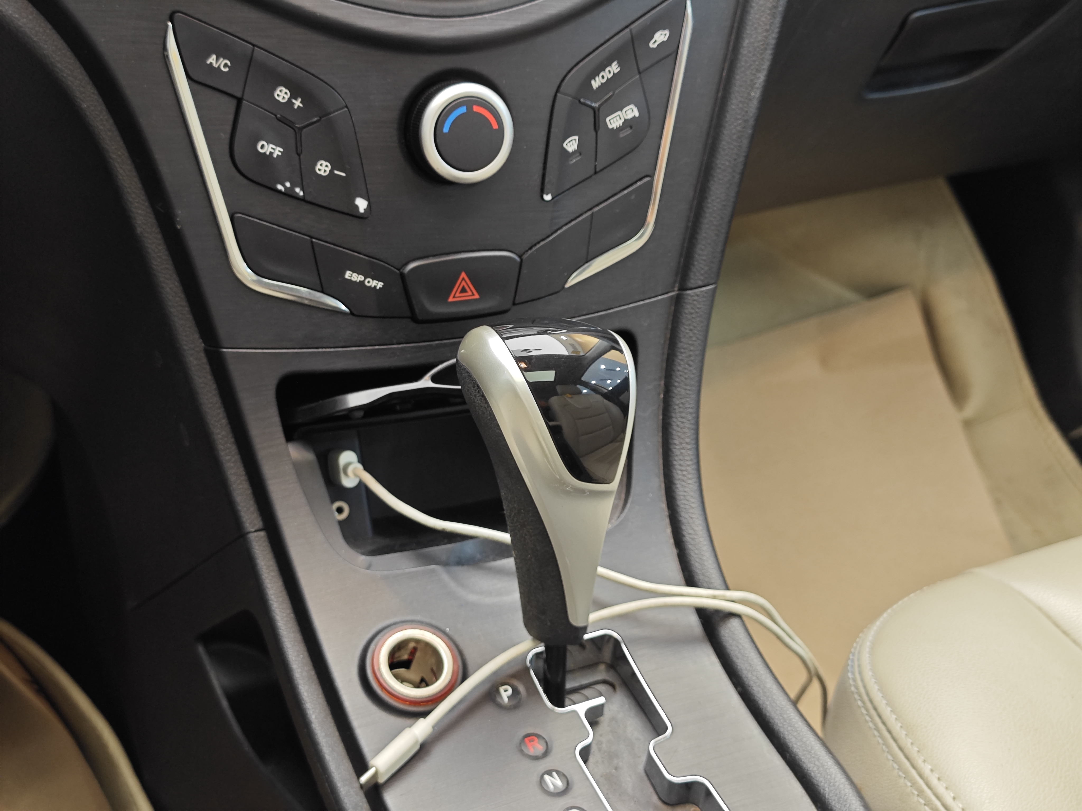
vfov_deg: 31.5
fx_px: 1438
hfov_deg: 41.2
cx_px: 541
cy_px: 406
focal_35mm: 46
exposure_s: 1/25
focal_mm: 8.7
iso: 320
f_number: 1.9
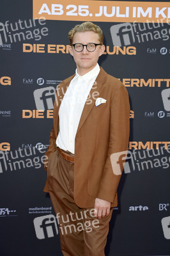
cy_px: 128
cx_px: 85
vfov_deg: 22.2
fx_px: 653
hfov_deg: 14.8
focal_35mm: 92
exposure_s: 1/250
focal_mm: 92
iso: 640
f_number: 7.1
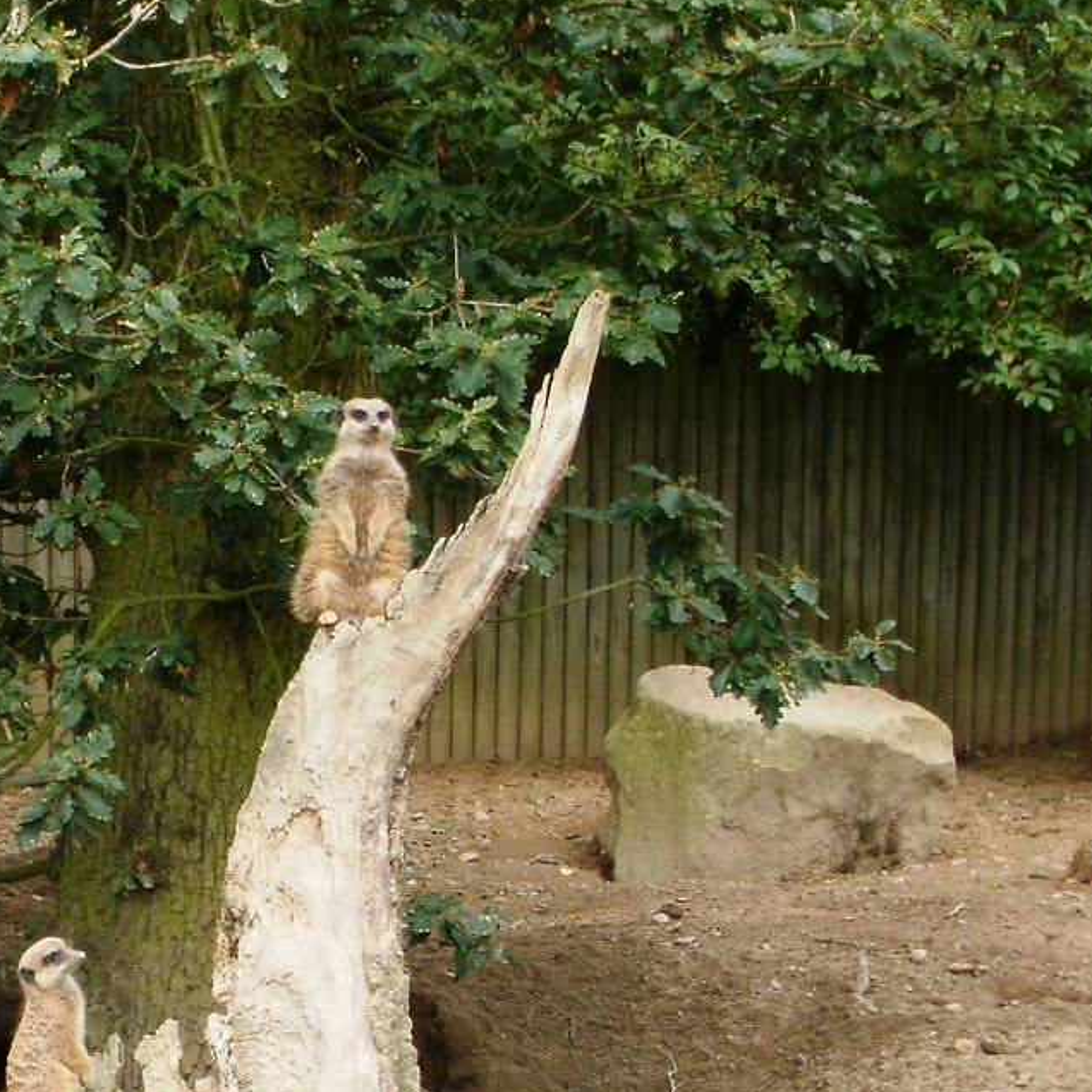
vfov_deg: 21.5
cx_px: 46
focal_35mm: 80
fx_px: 2855
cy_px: 826
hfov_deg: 21.0
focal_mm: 6.3
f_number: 5.6
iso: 100
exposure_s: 1/80
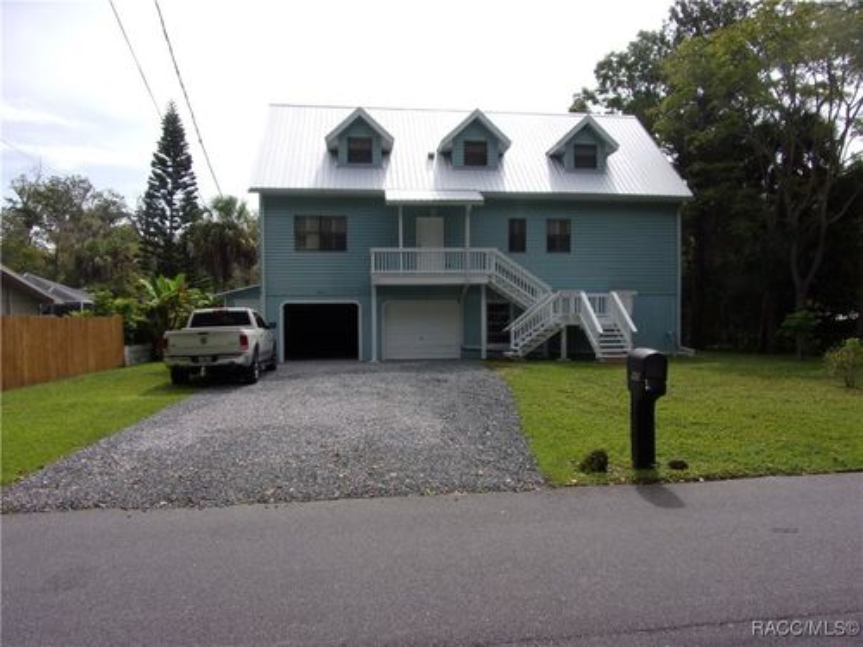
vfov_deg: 56.8
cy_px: 324
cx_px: 432
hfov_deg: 71.6
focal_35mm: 24
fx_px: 598
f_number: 3.3
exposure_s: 1/1200
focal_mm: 4.3
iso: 80
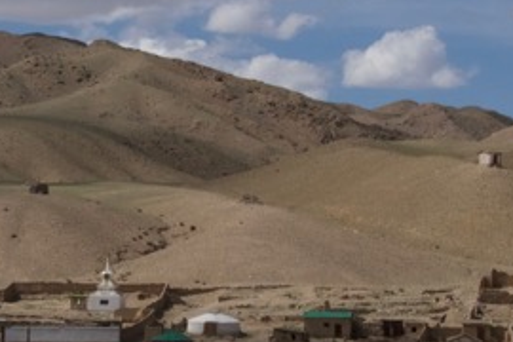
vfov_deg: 8.6
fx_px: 2280
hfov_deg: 12.8
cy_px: 231
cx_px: 116
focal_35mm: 160
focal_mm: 48
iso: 640
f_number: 14
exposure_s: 1/800
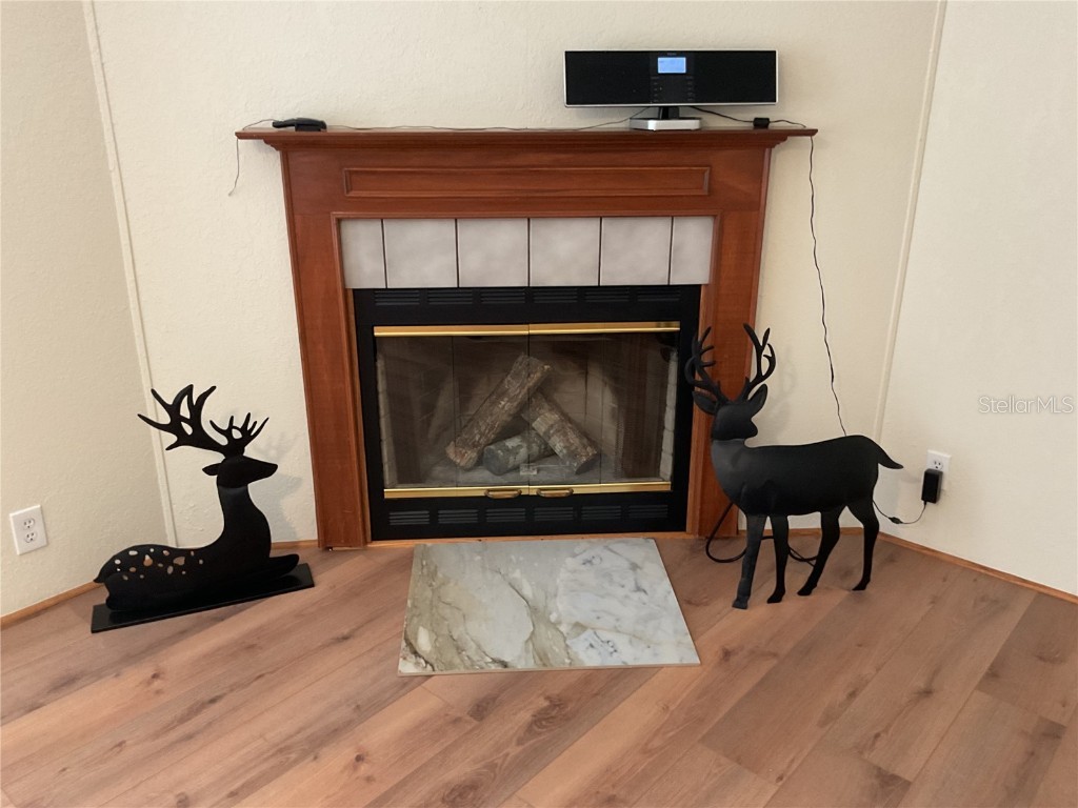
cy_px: 404
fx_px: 903
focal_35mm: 29
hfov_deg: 61.7
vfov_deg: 48.2
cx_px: 539
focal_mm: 3
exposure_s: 1/40
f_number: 1.8
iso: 200
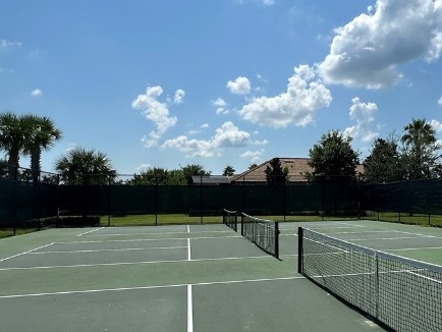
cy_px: 182
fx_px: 422
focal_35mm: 33
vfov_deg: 42.9
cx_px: 309
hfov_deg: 53.8
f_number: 2.2
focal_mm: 2.22
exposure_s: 1/3861
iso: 50
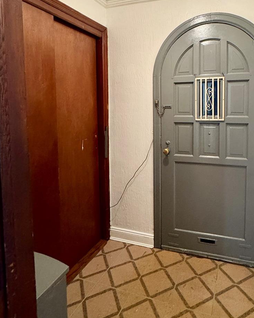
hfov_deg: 58.9
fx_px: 216
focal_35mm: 23
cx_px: 177
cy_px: 119
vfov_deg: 71.4
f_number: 2.2
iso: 500
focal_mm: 2.22
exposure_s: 1/60
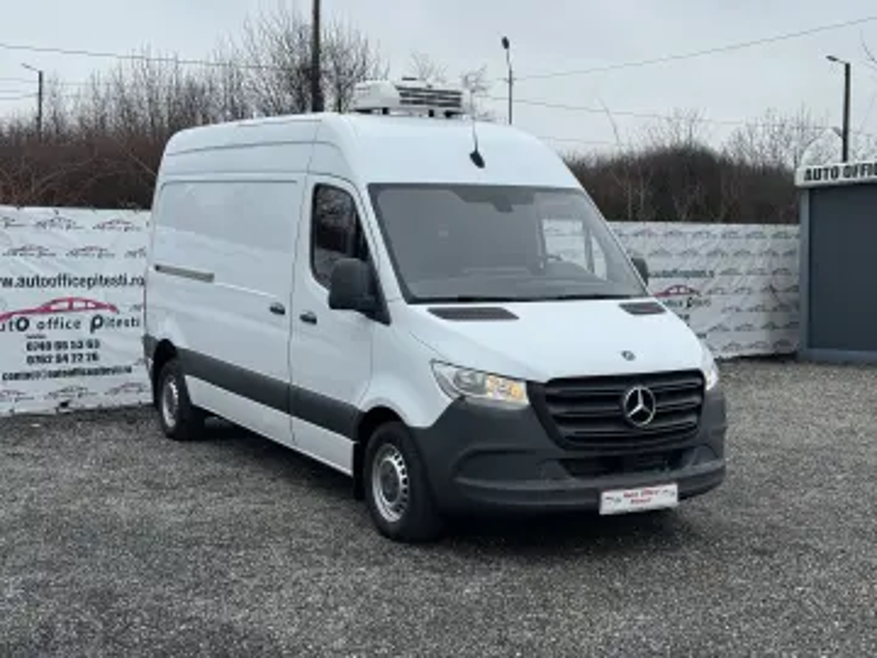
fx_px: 1216
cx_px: 438
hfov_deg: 39.7
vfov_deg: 30.3
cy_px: 329
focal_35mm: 48
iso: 64
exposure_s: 1/1238
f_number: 1.78
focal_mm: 6.76
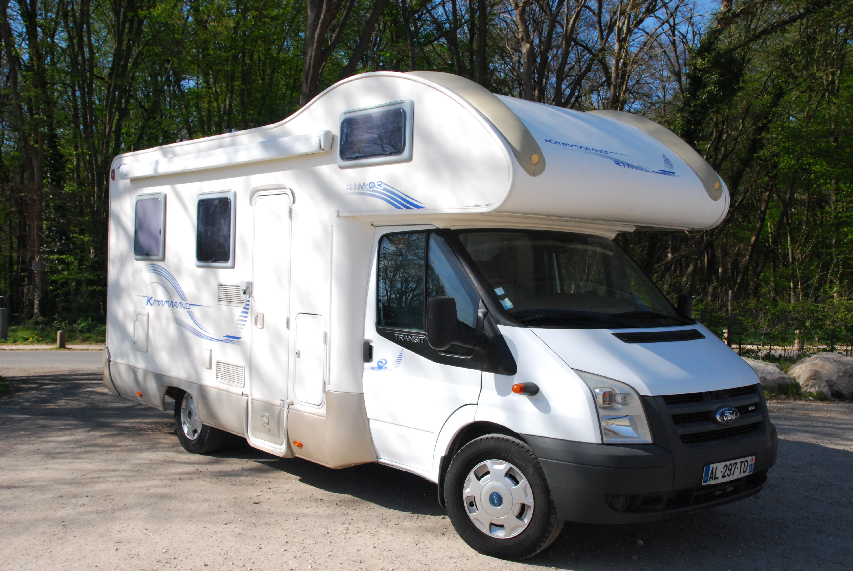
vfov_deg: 35.6
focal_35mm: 38
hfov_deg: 51.2
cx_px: 426
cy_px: 286
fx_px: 890
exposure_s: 1/640
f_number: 13
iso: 800
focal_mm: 25
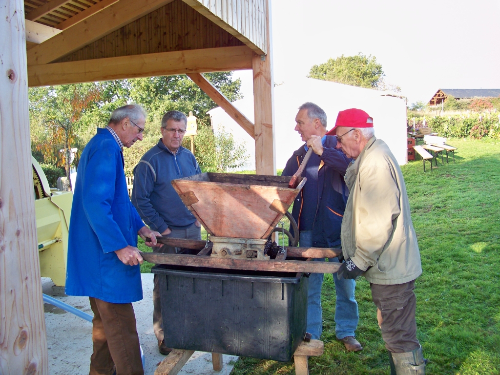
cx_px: 250
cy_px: 188
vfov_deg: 42.9
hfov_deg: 55.4
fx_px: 477
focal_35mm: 33
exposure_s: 1/125
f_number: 2.8
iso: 100
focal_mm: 5.85
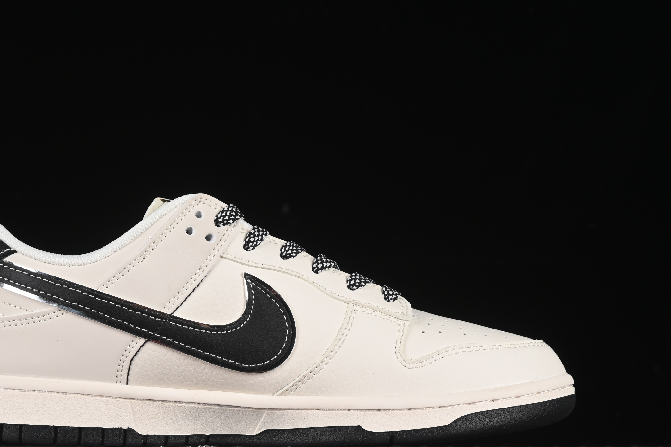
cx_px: 256
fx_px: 1864
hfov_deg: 20.4
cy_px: 262
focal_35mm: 100
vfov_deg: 13.7
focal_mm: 50
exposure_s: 1/80
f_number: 8
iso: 160
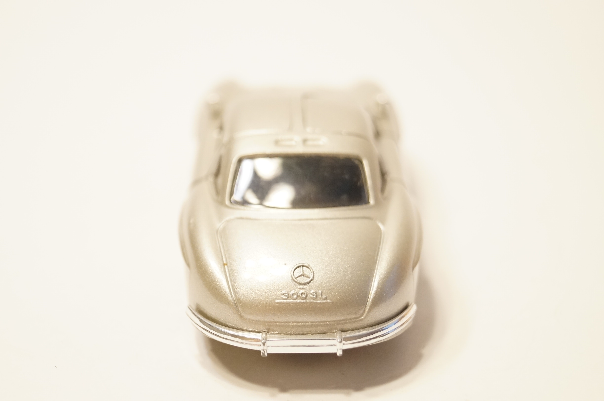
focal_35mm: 75
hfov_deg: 27.0
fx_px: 1256
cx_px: 302
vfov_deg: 18.1
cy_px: 200
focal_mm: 50
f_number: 5.6
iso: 1250
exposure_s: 1/80
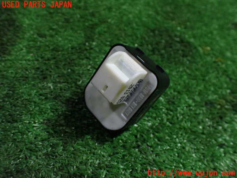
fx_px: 205
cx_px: 118
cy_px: 89
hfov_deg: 60.0
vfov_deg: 46.8
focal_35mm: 30
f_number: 2.3
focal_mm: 5.4
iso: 640
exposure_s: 1/125
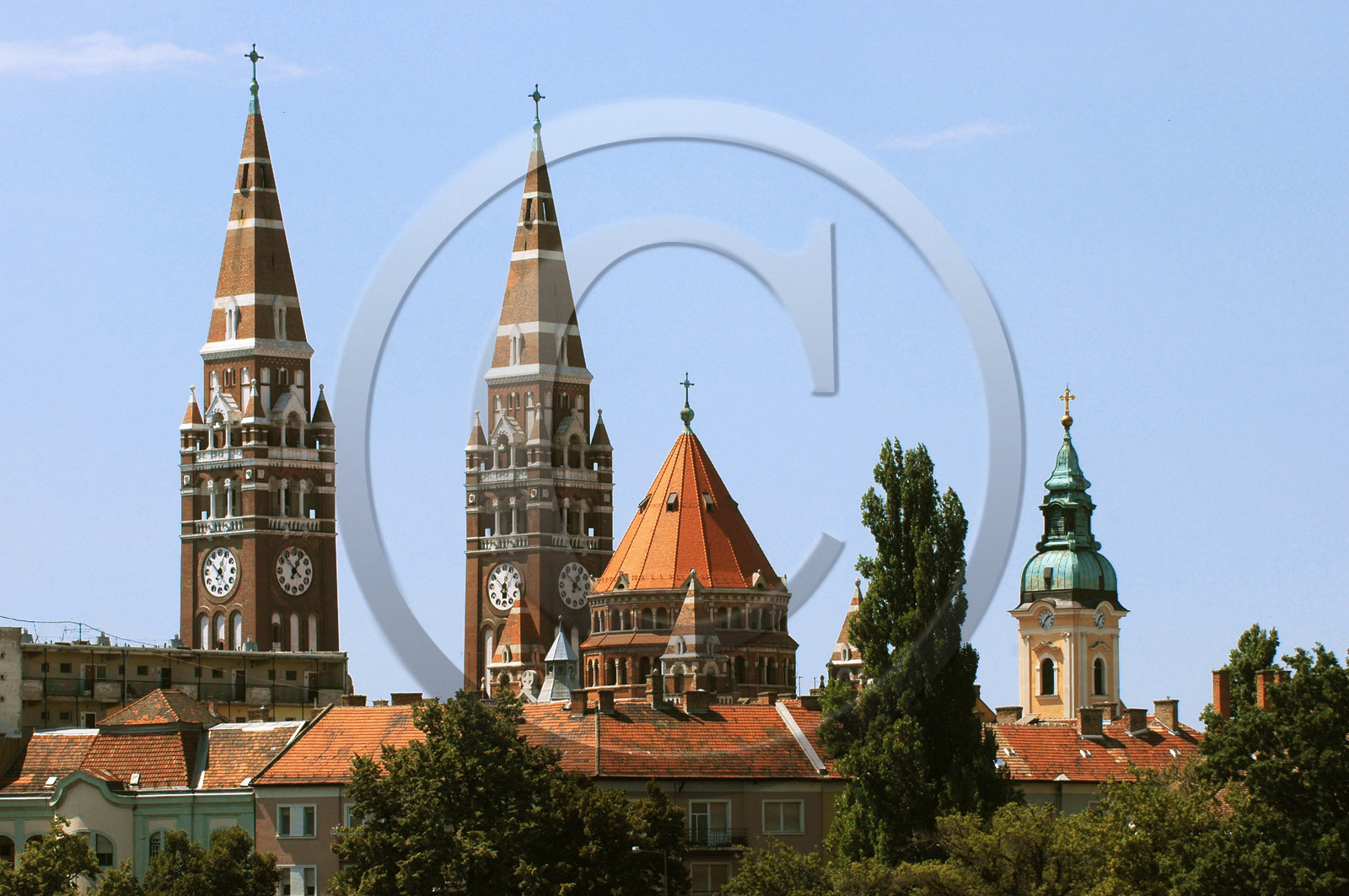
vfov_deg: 8.9
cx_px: 674
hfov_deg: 13.4
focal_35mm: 153
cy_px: 448
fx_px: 5727
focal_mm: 102
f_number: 8
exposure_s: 1/640
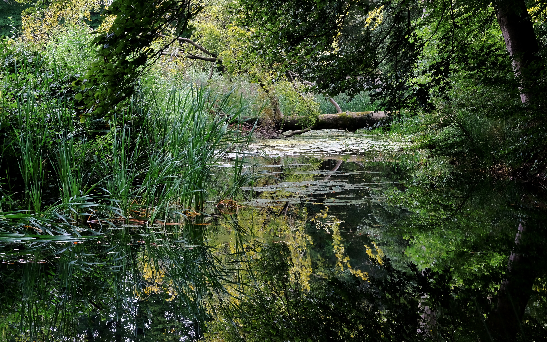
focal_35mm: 92
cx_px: 274
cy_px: 163
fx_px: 1372
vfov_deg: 14.2
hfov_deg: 22.6
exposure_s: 1/50
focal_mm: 60
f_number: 11
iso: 800
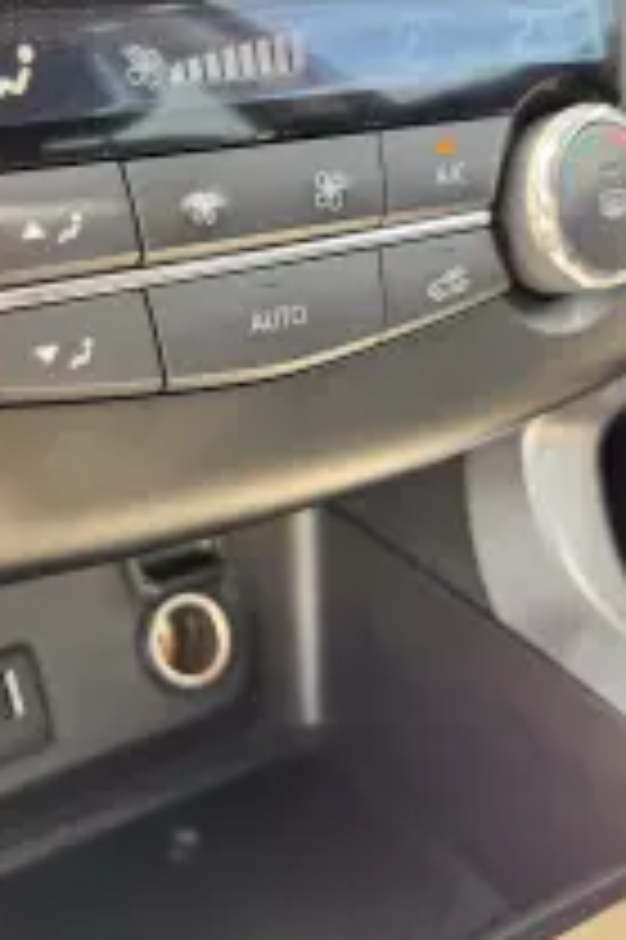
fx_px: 1123
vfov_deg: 45.4
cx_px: 149
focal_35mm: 43
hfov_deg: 30.6
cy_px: 409
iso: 160
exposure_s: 1/121
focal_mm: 6.76
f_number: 1.78
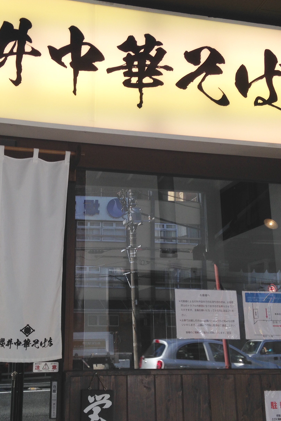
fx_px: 538
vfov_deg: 42.7
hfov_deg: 29.1
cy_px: 210
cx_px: 103
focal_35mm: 46
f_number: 2.4
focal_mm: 4.12
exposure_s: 1/245
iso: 50
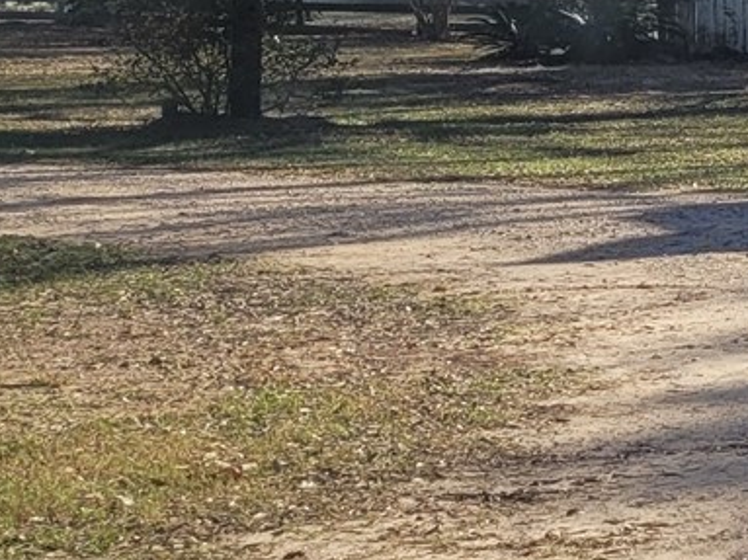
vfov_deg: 10.6
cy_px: 139
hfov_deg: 12.0
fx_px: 3003
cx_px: 1680
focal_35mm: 139
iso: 40
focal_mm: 5.4
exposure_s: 1/1809
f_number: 1.8
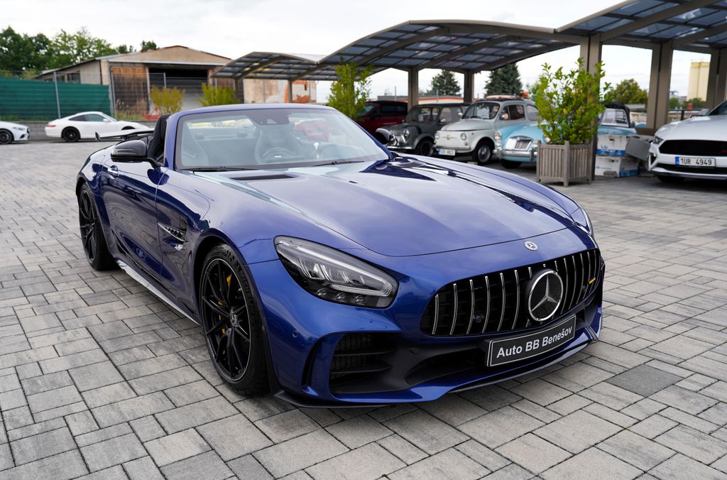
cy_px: 240
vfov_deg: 42.1
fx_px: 624
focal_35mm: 31
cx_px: 364
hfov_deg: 60.4
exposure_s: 1/100
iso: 100
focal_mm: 31
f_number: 4.5
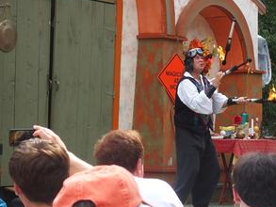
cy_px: 70
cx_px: 182
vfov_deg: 11.5
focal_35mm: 129
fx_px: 1029
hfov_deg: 15.3
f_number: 3.5
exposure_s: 1/320
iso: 100
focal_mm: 17.8
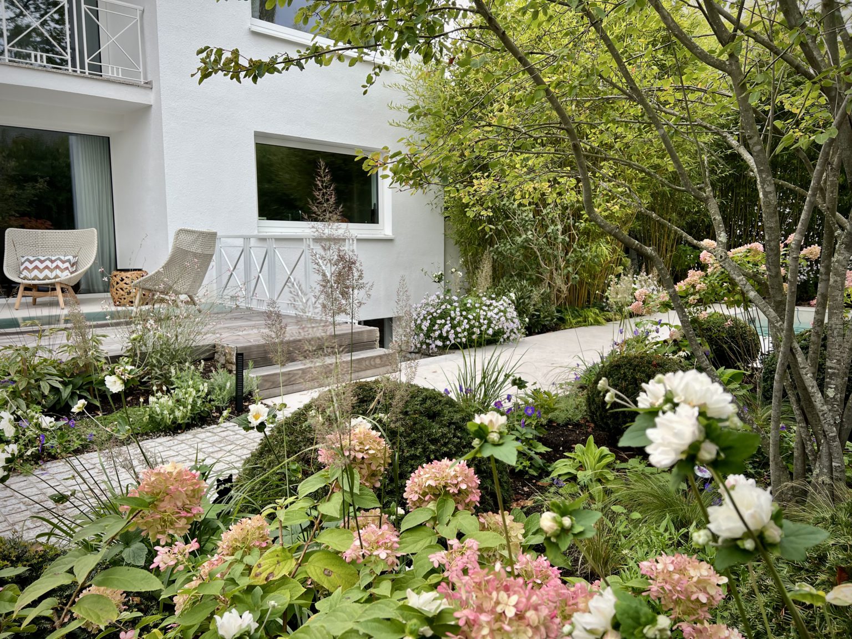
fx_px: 640
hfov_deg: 67.3
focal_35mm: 26
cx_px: 426
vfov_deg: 53.1
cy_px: 320
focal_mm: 5.7
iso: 40
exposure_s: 1/214
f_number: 1.5
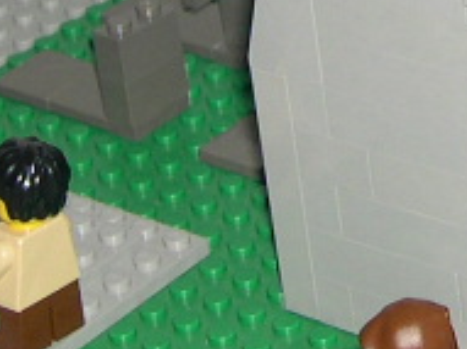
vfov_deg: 7.0
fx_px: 2750
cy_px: -371
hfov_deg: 9.6
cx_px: 523
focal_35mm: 204
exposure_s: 1/60
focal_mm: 8
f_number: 2.8
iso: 100
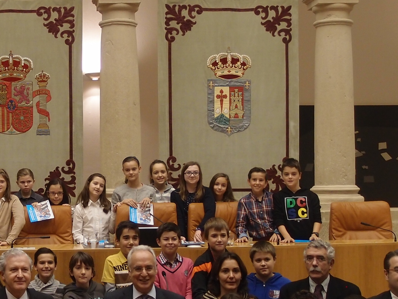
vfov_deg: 18.6
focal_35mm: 79
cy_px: 196
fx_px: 908
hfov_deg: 24.2
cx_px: 66
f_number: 1.9
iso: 125
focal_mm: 6.48
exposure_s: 1/60
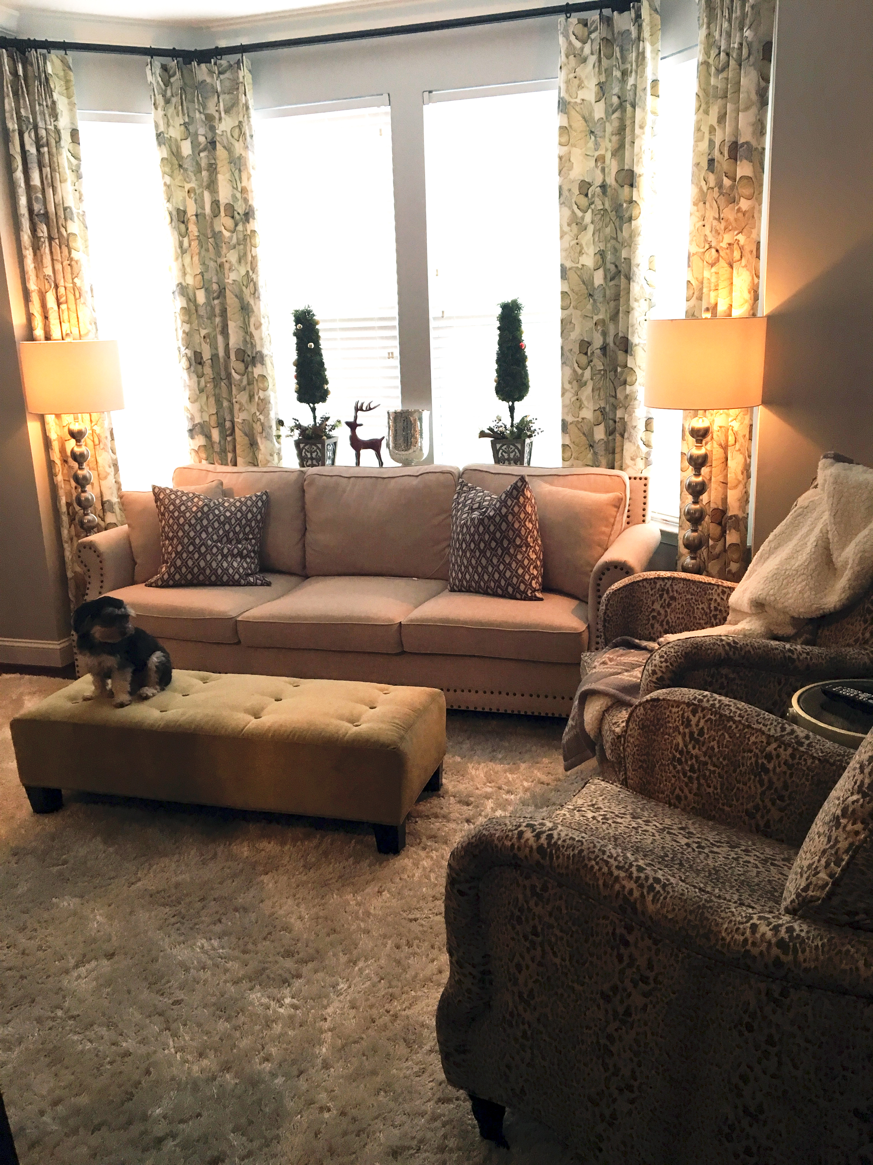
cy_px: 582
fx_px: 975
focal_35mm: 29
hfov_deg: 48.2
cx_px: 436
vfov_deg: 61.7
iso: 80
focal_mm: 4.15
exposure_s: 1/30
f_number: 2.2
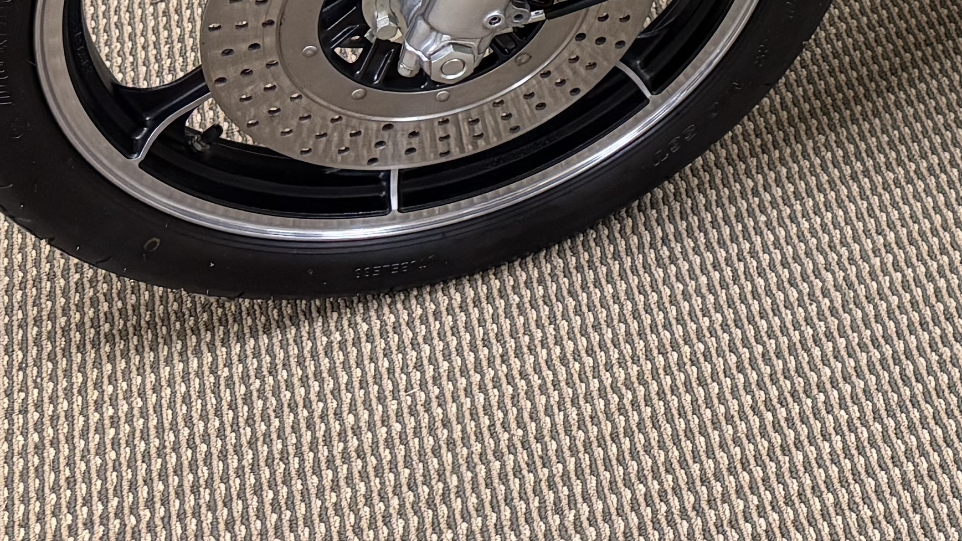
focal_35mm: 86
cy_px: -576
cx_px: 1258
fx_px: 2194
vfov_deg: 12.3
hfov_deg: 22.1
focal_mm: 6.76
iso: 400
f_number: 1.78
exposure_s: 1/60
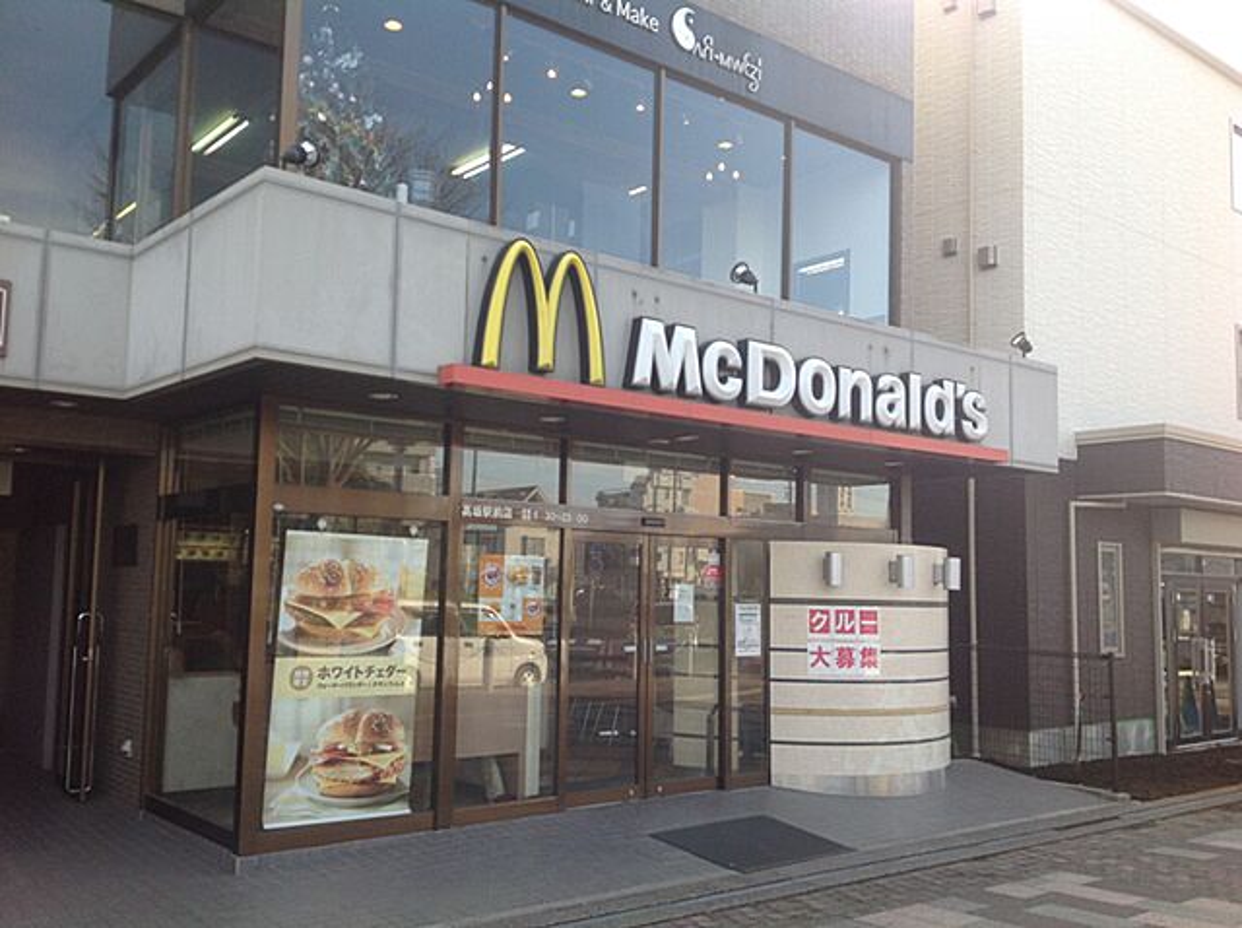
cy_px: 464
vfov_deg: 40.6
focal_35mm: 35
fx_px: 1254
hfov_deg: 52.7
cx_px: 621
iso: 50
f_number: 2.4
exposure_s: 1/308
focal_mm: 4.28
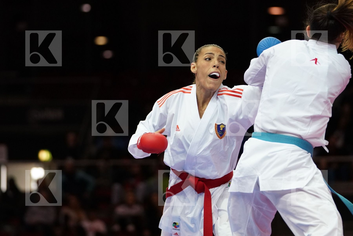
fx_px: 1833
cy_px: 118
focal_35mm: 187
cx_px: 176
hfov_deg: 11.0
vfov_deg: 7.3
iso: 3200
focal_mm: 125
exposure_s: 1/1000
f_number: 2.8
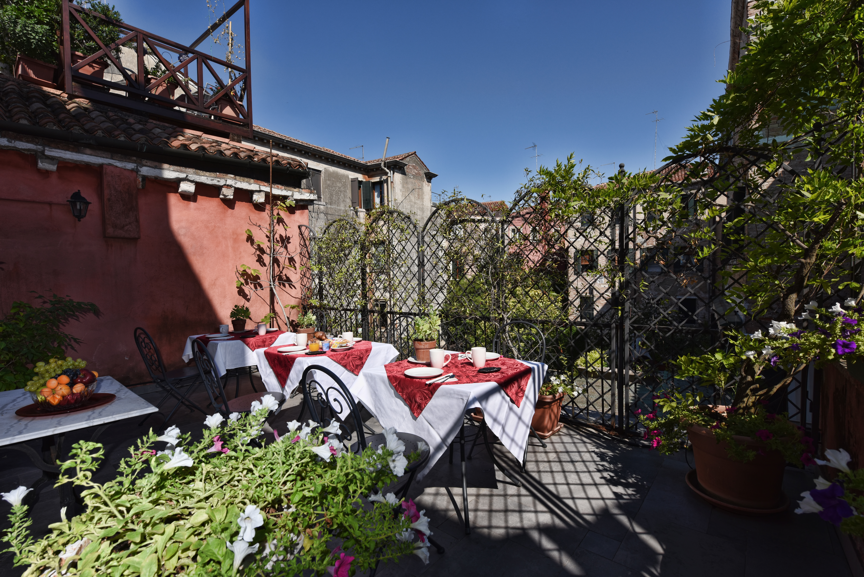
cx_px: 432
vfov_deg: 73.8
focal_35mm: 16
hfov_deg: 96.7
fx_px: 384
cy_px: 288
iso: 100
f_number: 9
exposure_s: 1/250
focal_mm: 16
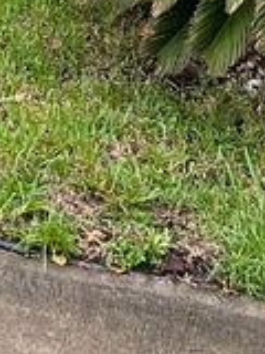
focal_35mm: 130
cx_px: -99
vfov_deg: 12.7
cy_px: -423
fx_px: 1327
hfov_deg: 11.1
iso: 125
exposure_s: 1/107
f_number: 1.5
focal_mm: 5.7
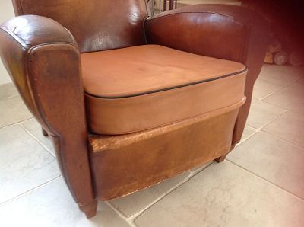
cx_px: 152
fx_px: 307
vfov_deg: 40.5
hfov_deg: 52.7
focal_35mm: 35
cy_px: 114
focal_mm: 4.28
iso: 100
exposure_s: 1/15
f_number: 2.4
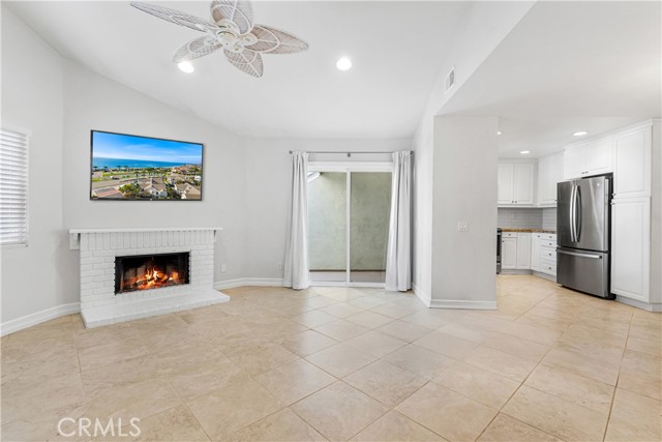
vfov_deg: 73.8
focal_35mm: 16
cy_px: 221
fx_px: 294
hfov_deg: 96.7
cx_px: 331
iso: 100
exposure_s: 1/1.25
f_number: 8
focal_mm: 16
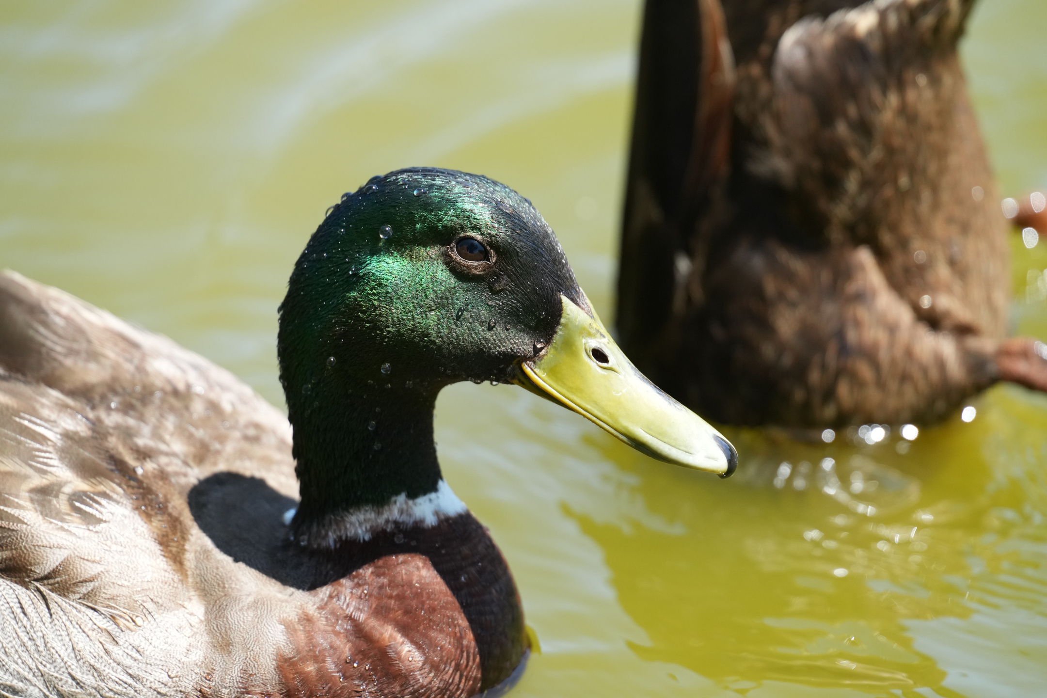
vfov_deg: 2.3
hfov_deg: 3.4
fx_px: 17449
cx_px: 524
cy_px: 349
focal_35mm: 600
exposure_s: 1/1600
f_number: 5.6
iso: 2000
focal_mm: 600
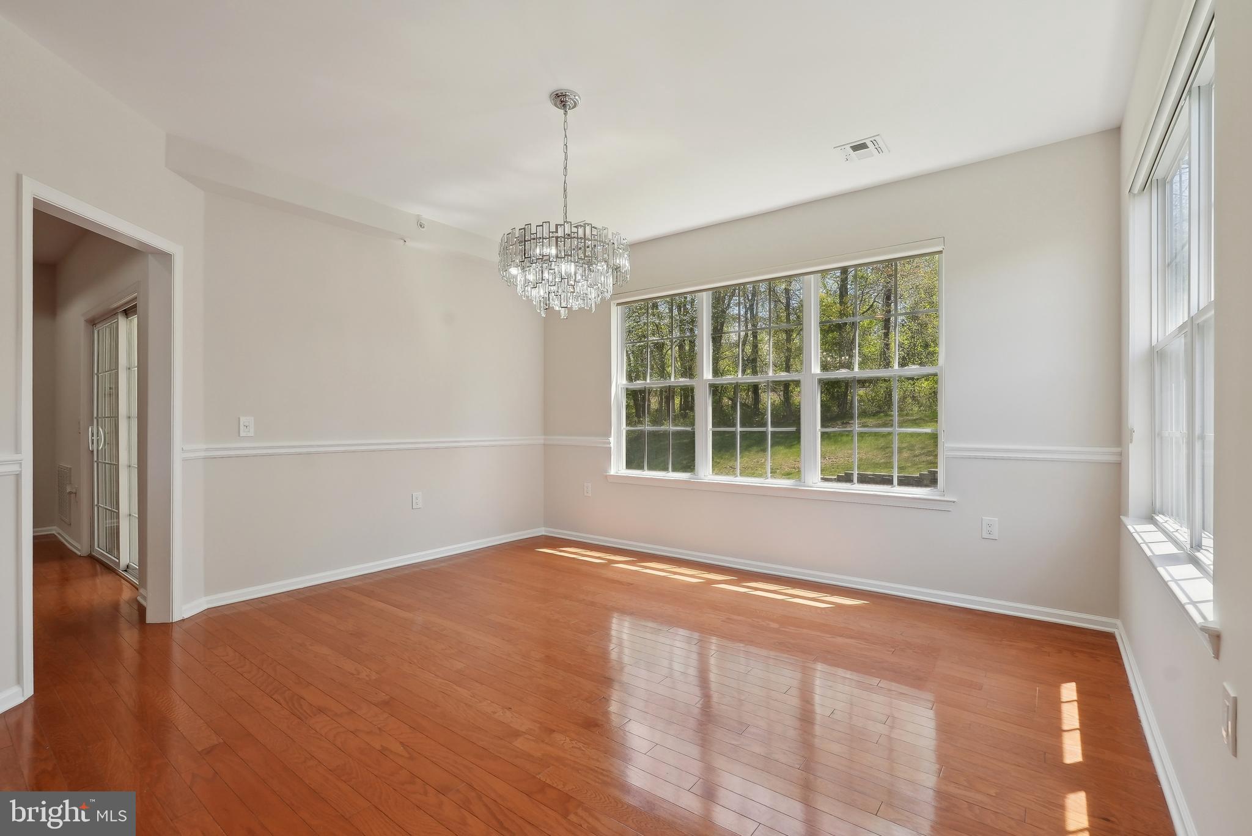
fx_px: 557
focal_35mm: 16
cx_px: 626
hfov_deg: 96.7
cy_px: 418
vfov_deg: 73.8
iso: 400
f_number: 8
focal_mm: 16
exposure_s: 1/125
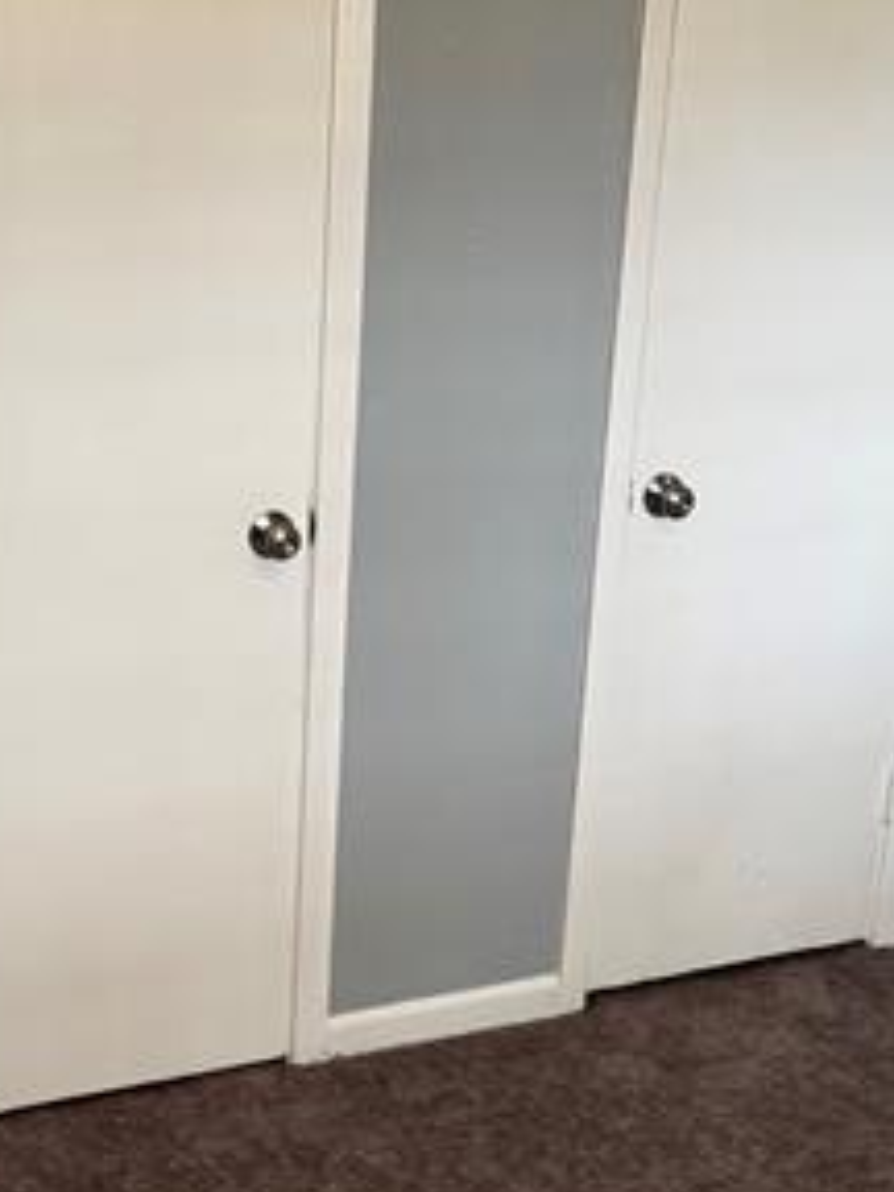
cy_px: 654
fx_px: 2204
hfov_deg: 22.9
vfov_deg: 30.2
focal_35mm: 64
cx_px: 335
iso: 160
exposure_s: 1/60
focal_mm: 6.76
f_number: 1.78
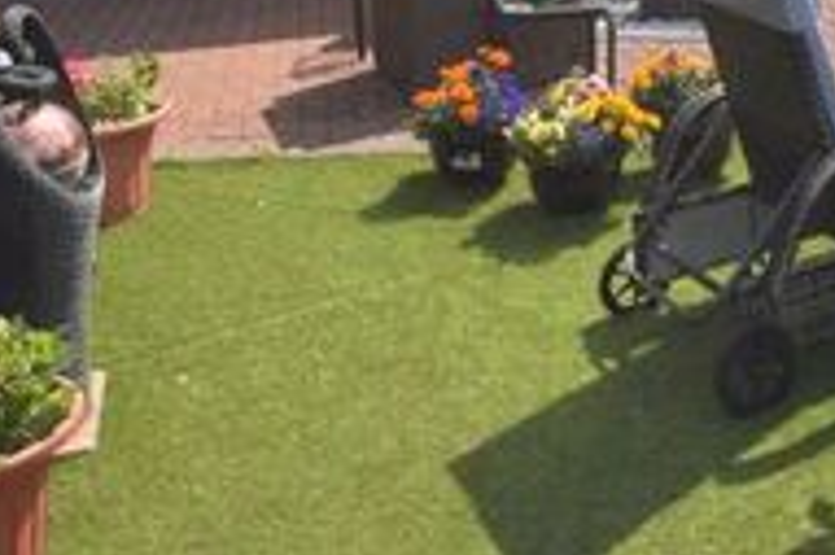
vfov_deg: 21.3
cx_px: 879
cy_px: -238
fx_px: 1275
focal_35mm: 55
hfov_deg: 32.6
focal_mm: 10
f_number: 10
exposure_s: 1/200
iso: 100
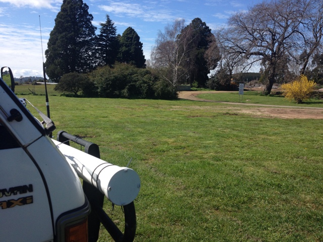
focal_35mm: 35
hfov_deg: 52.6
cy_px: 121
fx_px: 327
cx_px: 162
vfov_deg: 40.7
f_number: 2.4
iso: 50
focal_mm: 4.28
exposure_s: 1/1453
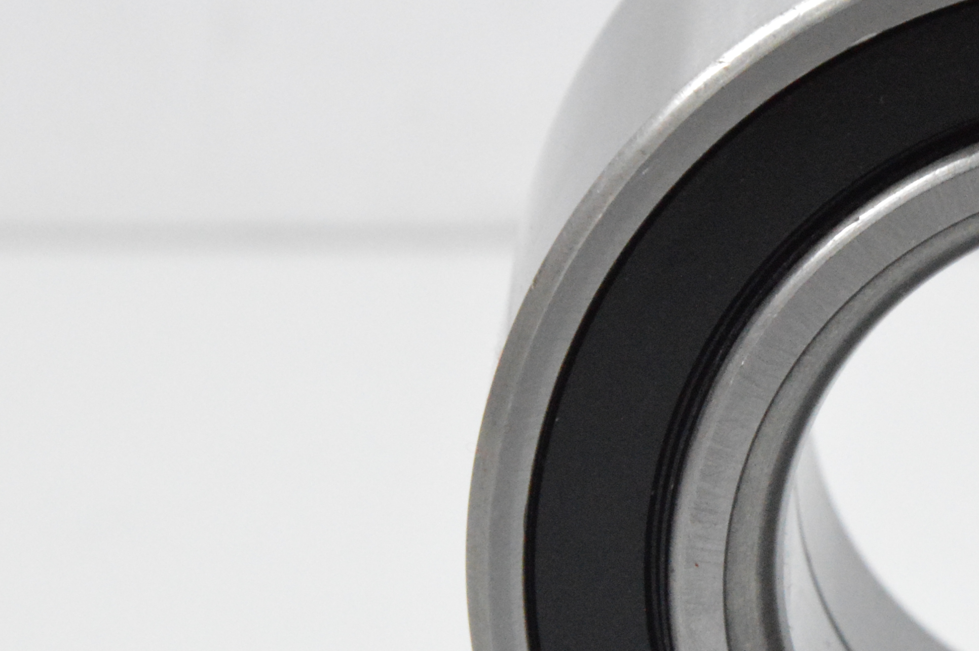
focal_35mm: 478
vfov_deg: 2.9
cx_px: 1178
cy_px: 496
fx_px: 12974
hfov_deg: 4.3
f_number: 8
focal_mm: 105
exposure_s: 1/100
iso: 3200
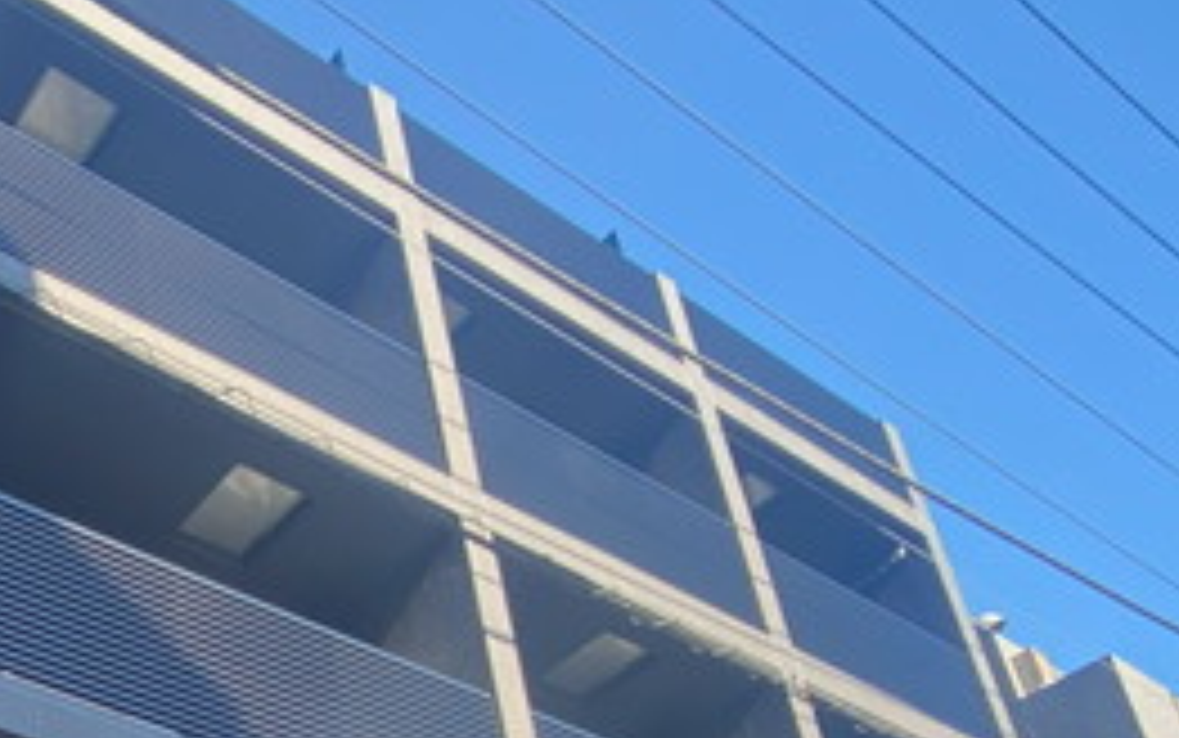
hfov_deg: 41.0
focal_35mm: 42
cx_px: -9
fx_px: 1350
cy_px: 1017
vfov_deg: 25.3
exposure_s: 1/163
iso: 20
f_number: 2.4
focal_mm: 1.54
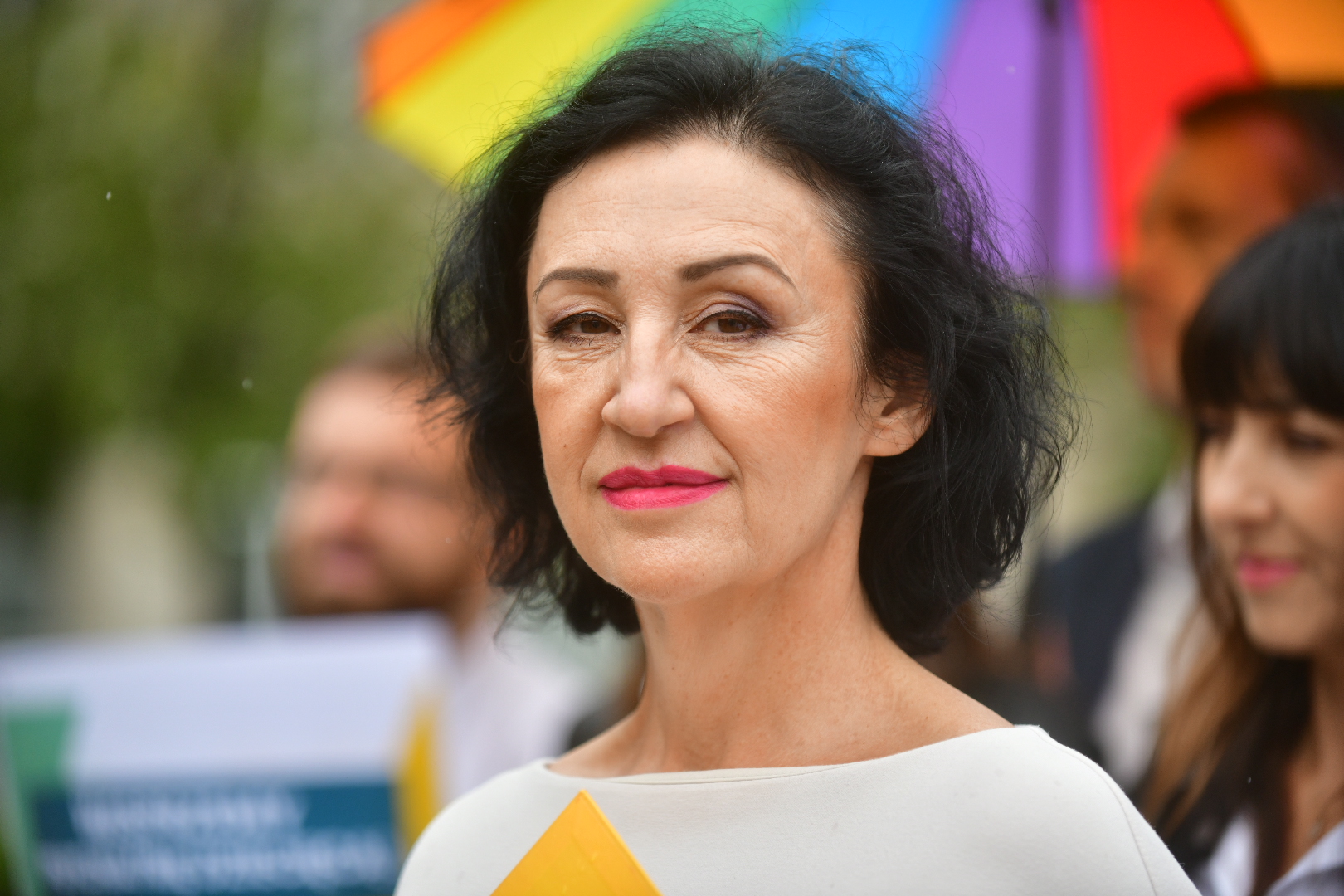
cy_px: 448
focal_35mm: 135
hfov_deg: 15.2
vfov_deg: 10.2
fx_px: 5040
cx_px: 672
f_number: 2.8
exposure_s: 1/3200
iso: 450
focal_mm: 135
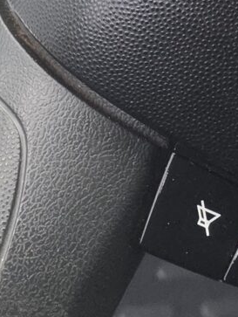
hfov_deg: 9.0
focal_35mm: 162
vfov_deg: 11.5
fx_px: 1482
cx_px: 333
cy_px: -200
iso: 250
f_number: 1.7
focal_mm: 6.25
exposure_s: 1/100
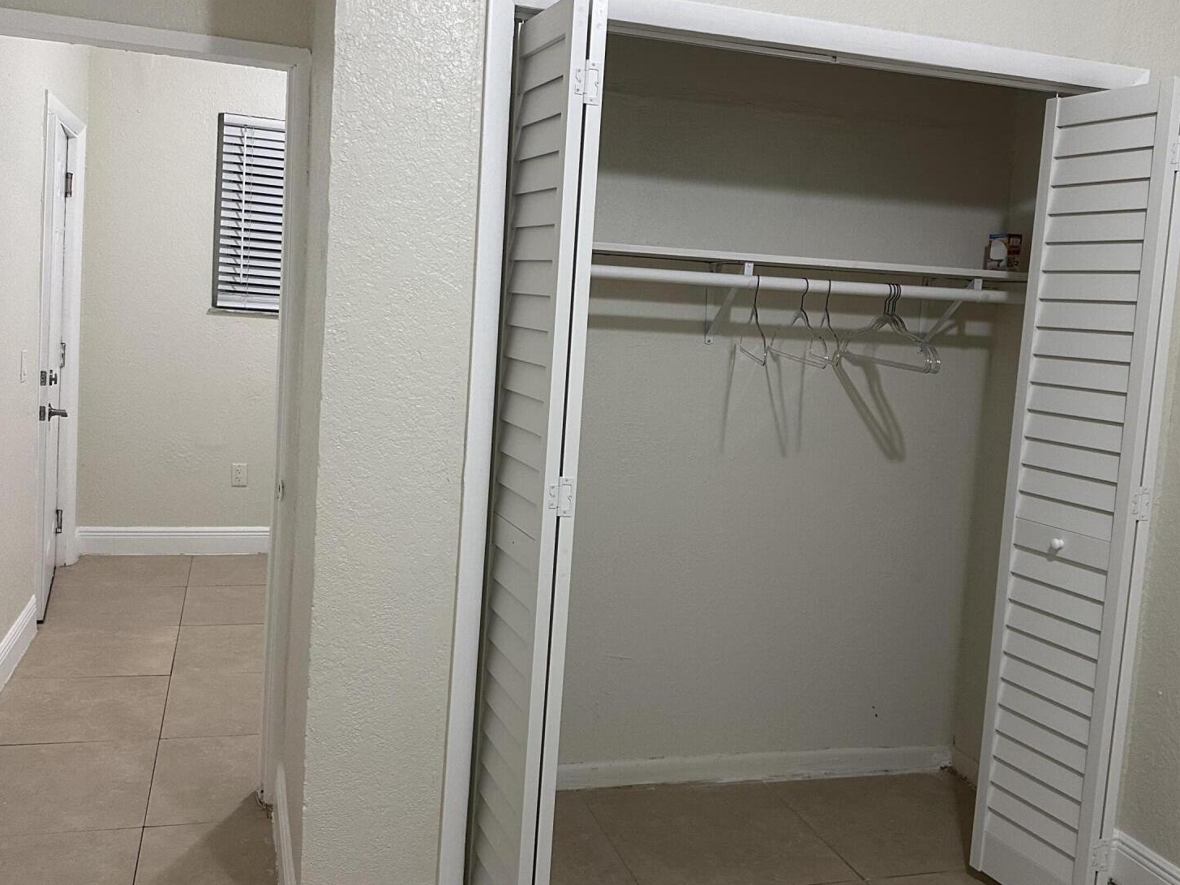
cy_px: 428
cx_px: 605
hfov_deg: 55.3
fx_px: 1125
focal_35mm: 33
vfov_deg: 42.9
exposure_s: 1/60
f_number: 1.78
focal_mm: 6.86
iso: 400
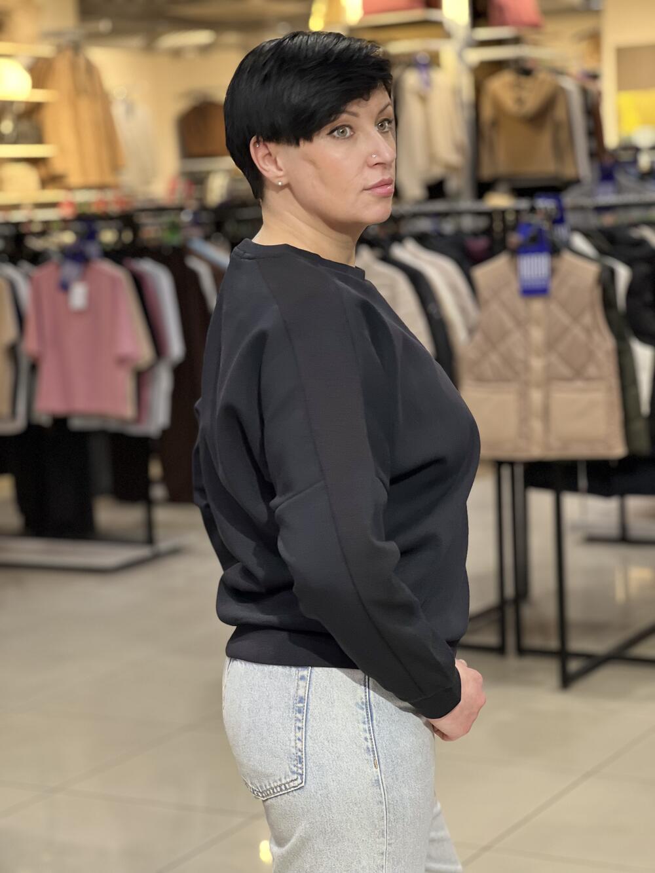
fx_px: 1942
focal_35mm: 77
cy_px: 436
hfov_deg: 19.1
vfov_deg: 25.3
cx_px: 328
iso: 160
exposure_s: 1/33
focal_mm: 9
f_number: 2.8
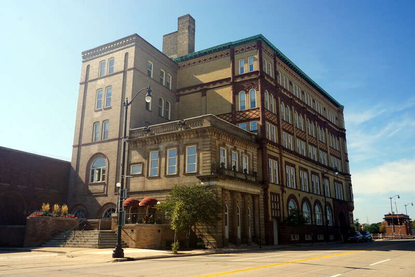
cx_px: 208
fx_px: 346
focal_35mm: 30
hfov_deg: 61.9
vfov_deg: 43.6
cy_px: 138
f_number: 11
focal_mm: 20
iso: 100
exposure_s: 1/125
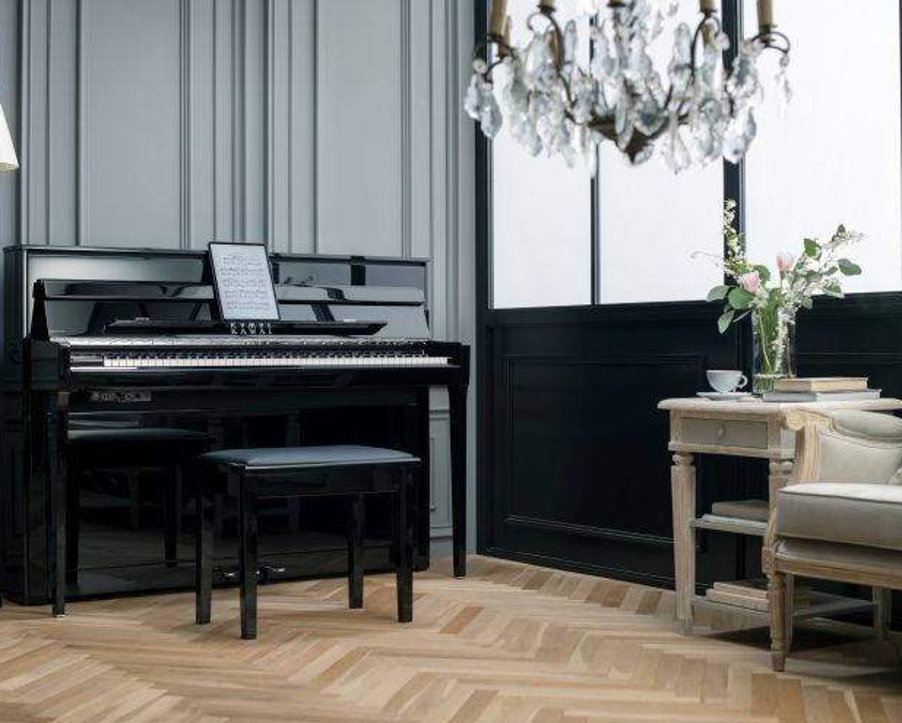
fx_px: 1522
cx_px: 424
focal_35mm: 57
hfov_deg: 33.0
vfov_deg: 26.7
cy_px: 363
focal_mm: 50
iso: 400
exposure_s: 1/40
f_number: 4
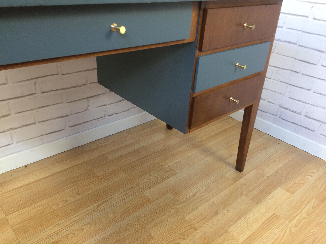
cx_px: 163
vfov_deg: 48.2
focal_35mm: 29
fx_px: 273
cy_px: 122
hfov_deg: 61.7
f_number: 2.2
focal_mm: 4.15
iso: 100
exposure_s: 1/33
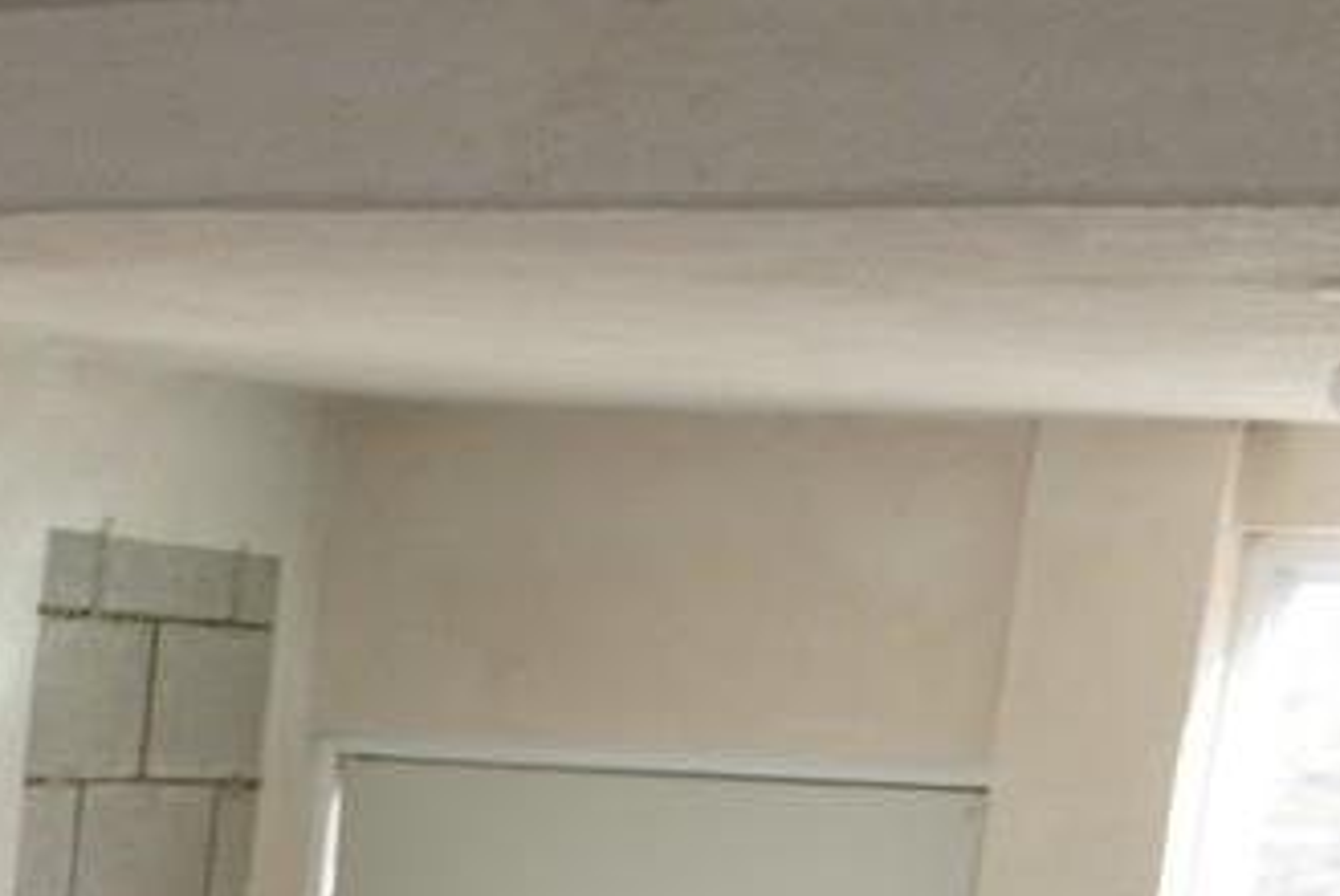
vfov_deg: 10.6
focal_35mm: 118
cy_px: 1804
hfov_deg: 14.2
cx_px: -1421
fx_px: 4396
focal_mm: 24
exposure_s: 1/160
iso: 320
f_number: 4
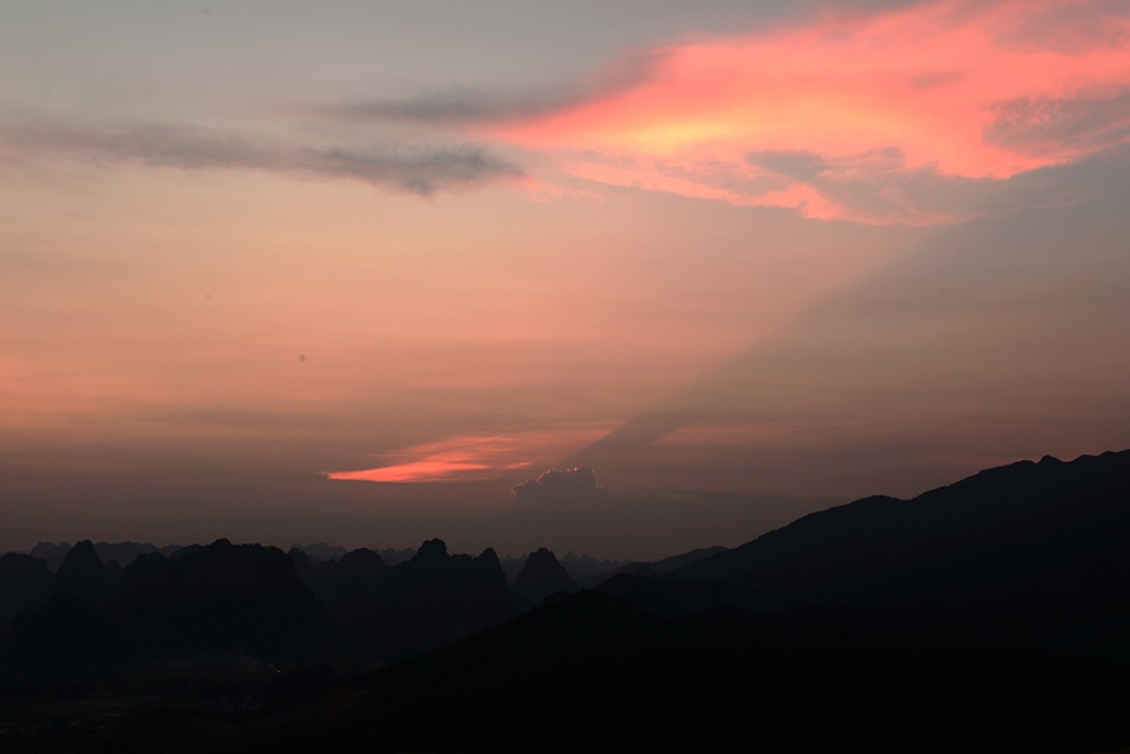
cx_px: 565
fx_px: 1382
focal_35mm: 44
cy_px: 377
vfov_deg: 30.5
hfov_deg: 44.5
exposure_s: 1/6
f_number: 11
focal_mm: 44
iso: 100
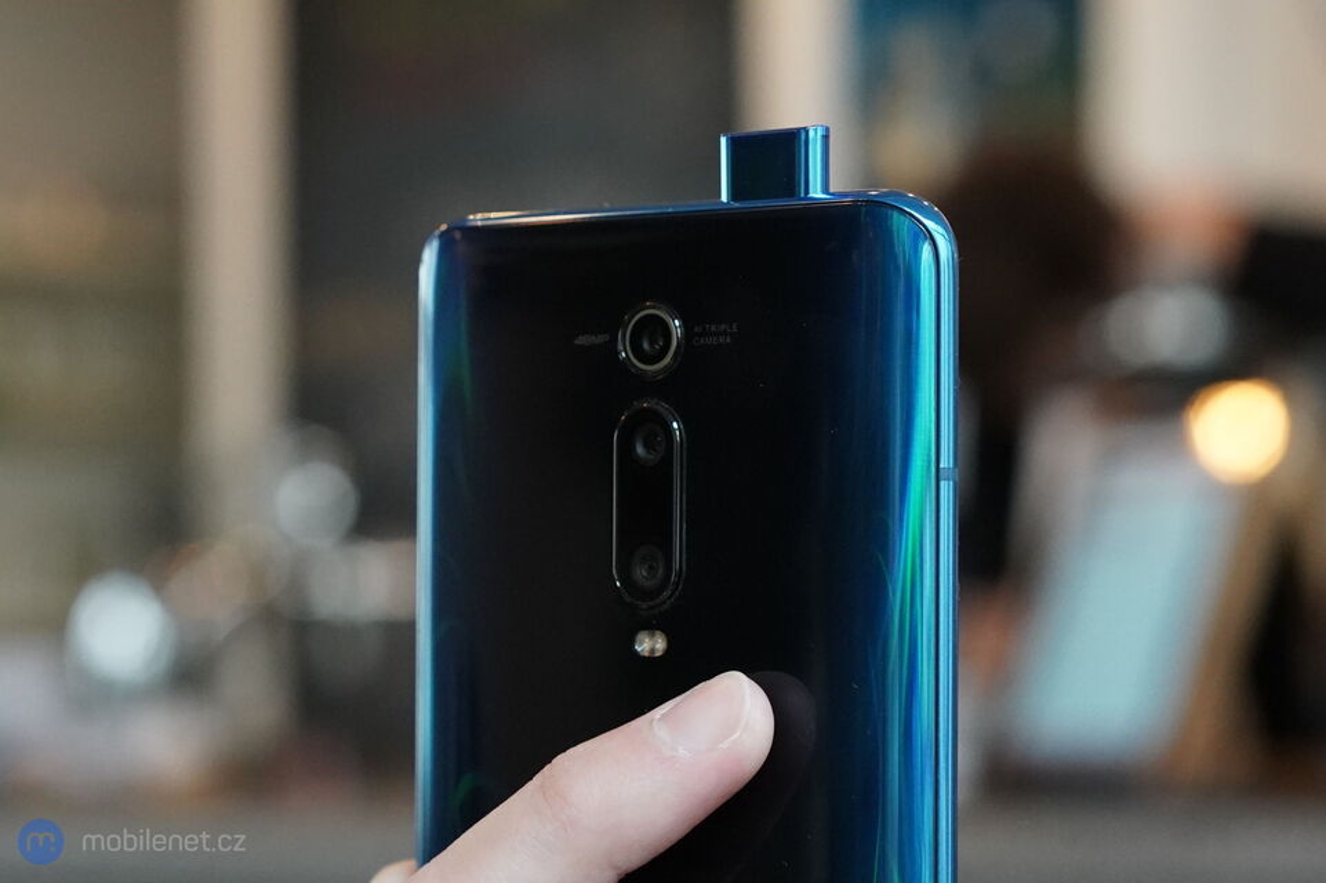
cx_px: 663
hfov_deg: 36.3
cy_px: 442
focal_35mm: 55
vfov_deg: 24.6
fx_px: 2025
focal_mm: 55
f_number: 5
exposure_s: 1/160
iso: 6400
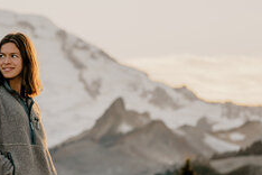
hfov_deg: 9.4
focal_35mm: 219
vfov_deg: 6.3
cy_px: 68
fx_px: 1594
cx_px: 39
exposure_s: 1/125
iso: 320
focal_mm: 128
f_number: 5
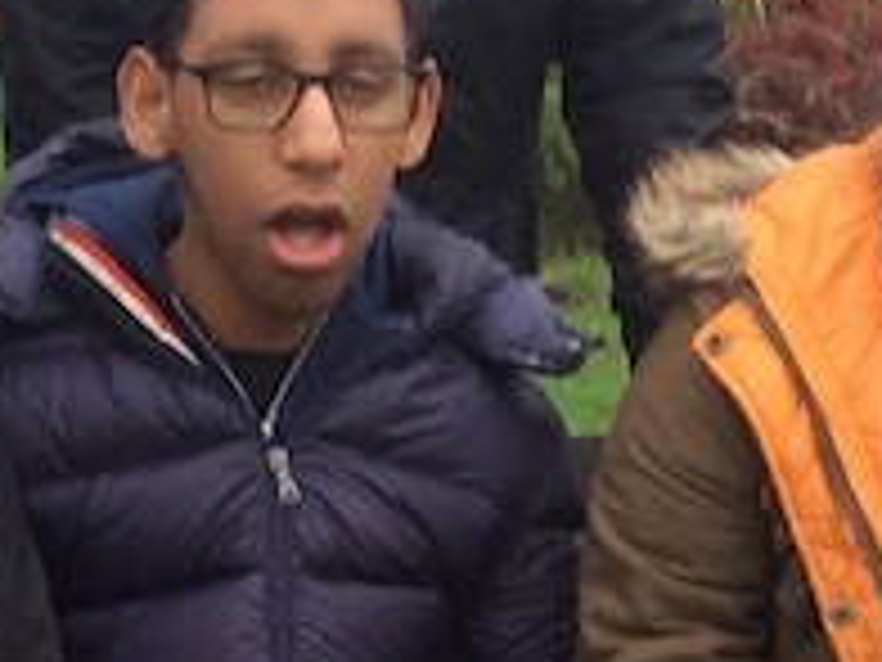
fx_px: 4153
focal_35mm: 163
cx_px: 130
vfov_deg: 9.1
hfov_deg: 12.1
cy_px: 606
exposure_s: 1/100
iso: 50
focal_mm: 3.3
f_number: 2.4
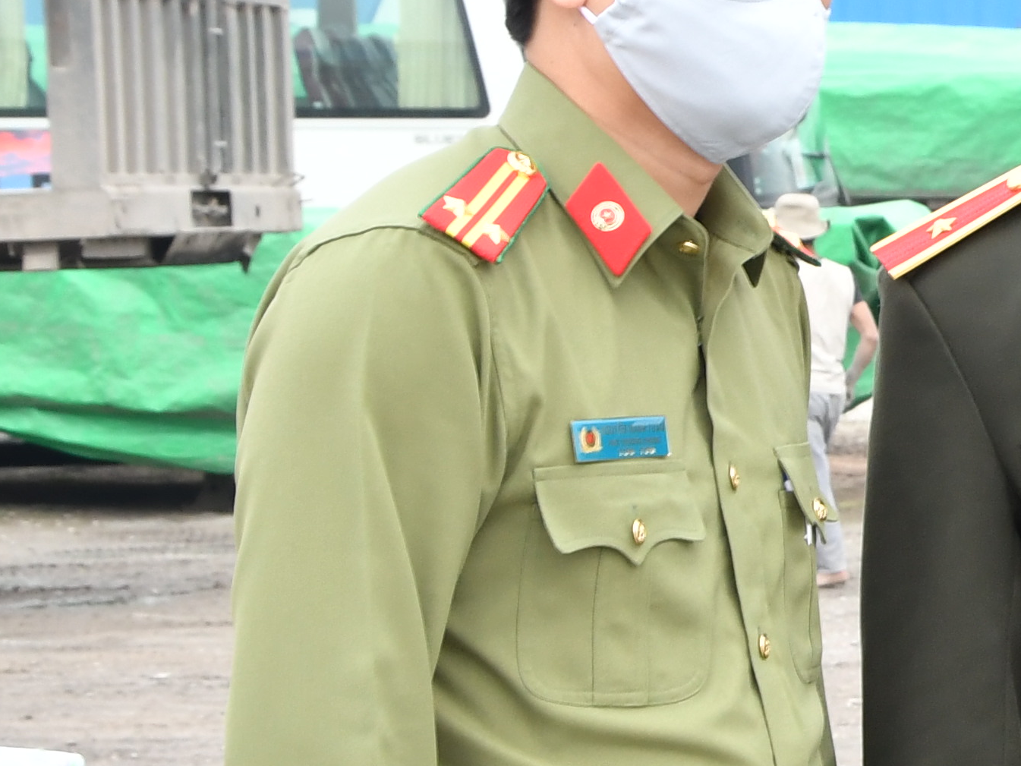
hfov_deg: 9.9
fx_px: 5634
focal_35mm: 191
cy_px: 324
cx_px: 1678
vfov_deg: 7.8
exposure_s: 1/200
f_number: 9
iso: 400
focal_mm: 32
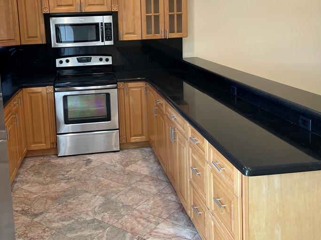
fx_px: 362
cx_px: 135
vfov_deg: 36.3
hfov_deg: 47.7
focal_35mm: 39
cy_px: 74
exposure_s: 1/60
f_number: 1.6
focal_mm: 4.2
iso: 64
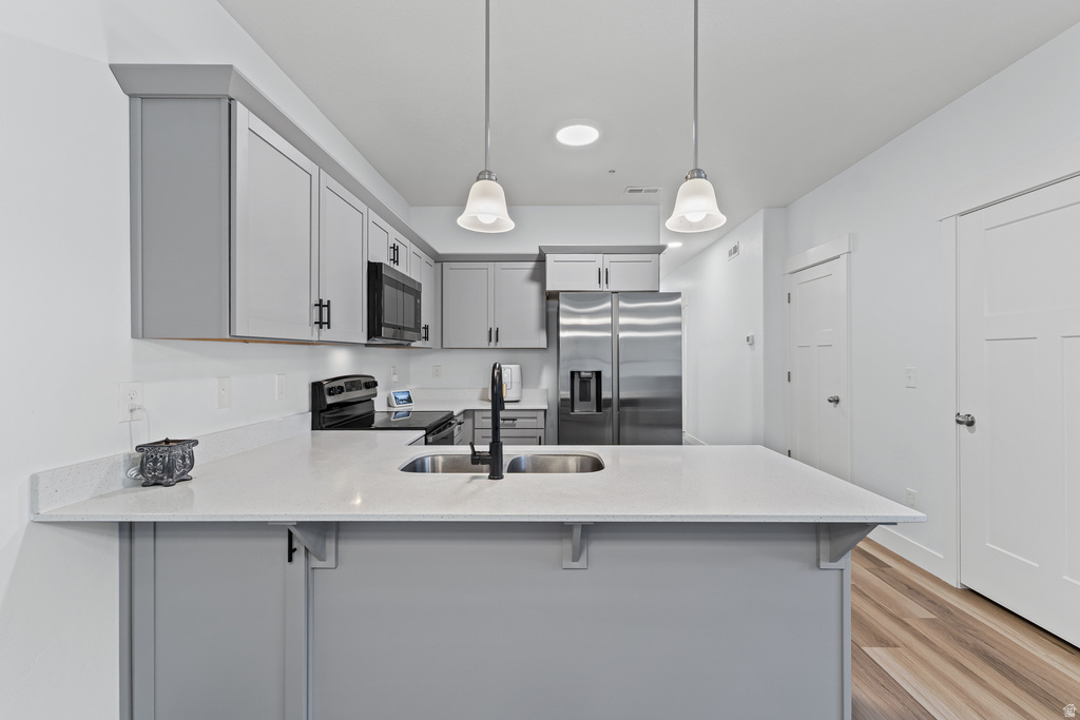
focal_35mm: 15
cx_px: 540
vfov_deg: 77.3
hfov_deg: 100.4
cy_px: 360
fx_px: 450
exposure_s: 1/4
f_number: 8
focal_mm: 10
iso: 250
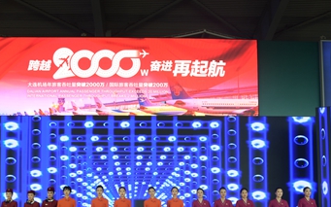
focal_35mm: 43
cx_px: 150
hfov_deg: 46.2
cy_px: 189
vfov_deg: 28.6
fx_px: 388
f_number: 4
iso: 400
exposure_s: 1/160
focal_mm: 24
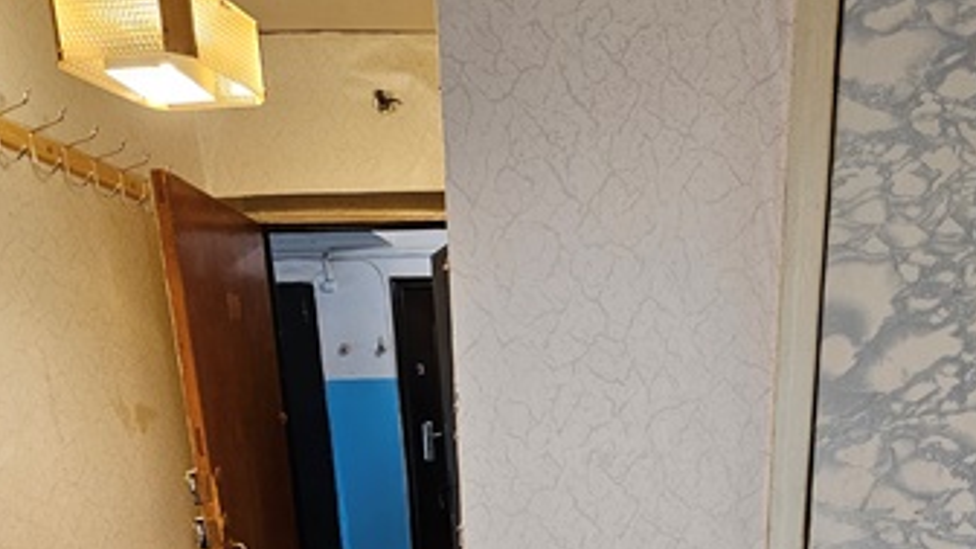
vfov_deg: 38.4
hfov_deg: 68.7
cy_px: 540
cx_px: 613
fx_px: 699
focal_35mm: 27
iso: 320
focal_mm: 2.2
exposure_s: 1/50
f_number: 2.2
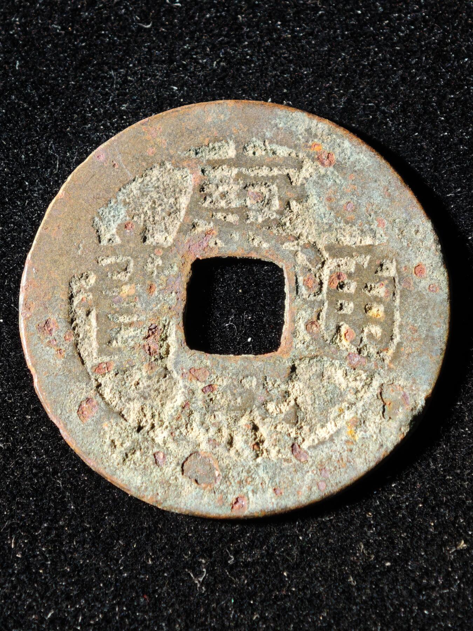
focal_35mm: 113
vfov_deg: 17.4
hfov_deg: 13.1
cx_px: 236
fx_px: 2059
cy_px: 316
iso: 200
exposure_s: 1/95.6
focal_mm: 9
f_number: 2
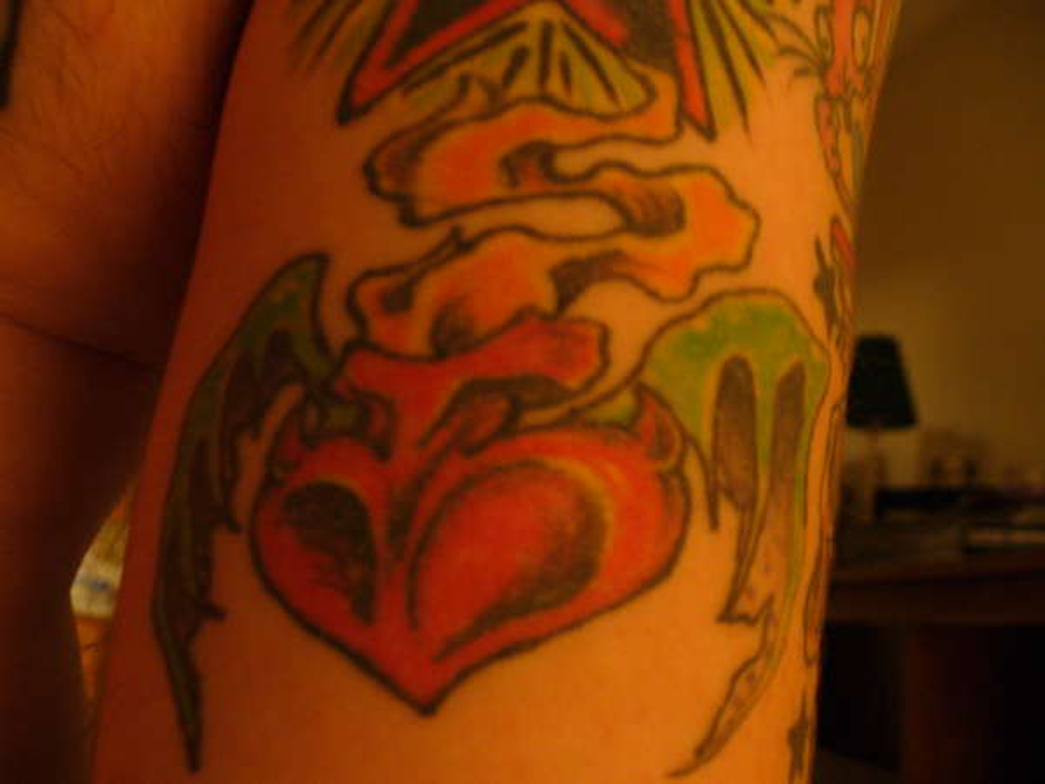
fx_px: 1117
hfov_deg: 50.1
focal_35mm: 37
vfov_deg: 38.7
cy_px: 392
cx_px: 522
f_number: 2.8
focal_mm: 6.1
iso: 200
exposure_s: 1/8
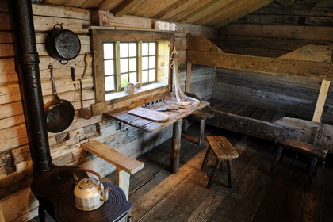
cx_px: 166
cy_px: 111
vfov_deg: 53.1
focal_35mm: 24
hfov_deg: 73.7
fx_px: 222
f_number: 6.3
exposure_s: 1/8
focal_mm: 24
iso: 400
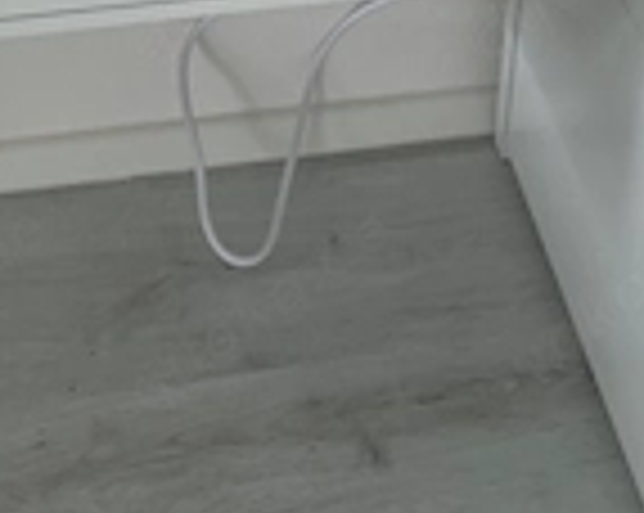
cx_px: 356
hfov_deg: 26.8
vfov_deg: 18.1
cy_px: -342
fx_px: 1351
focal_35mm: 71
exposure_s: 1/121
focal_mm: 4.2
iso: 100
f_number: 1.6
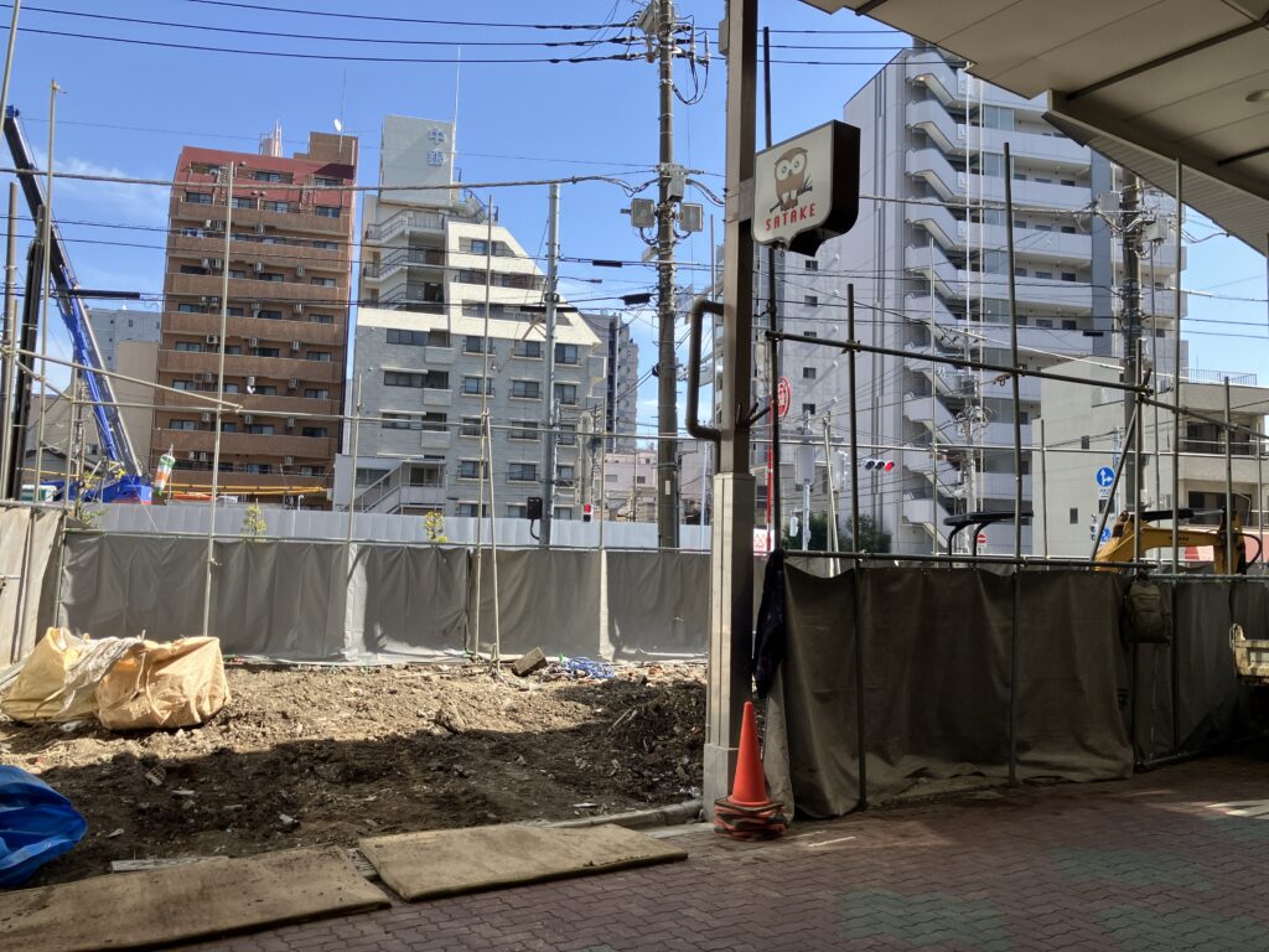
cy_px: 476
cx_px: 634
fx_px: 1026
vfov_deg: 49.7
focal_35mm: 28
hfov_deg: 63.4
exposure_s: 1/771
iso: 32
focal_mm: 3.99
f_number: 1.8
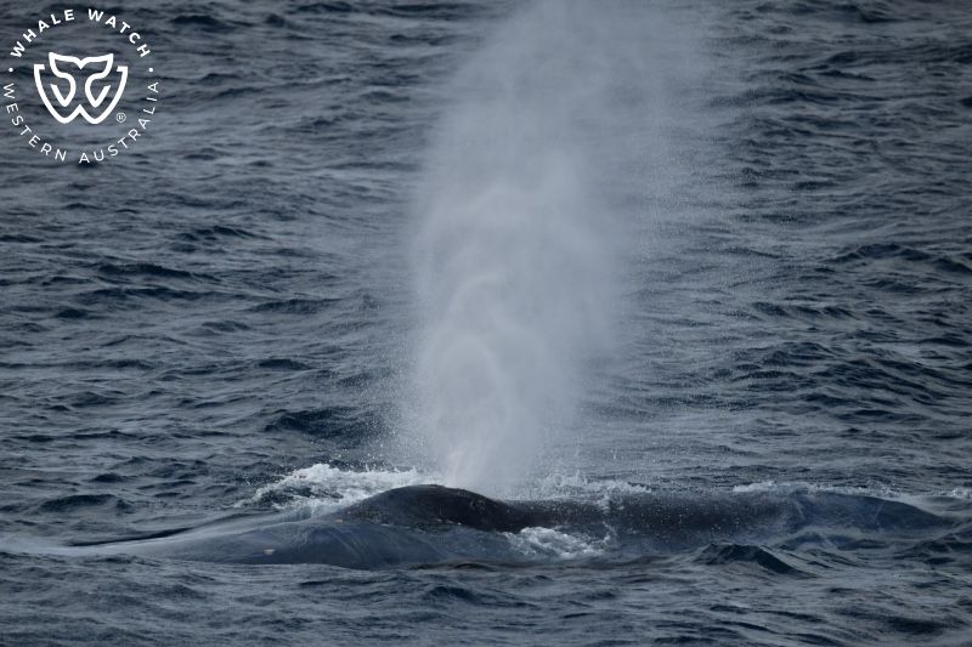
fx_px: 10527
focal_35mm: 390
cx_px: 486
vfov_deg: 3.5
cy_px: 324
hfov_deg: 5.3
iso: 800
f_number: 6
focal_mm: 390
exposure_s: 1/8000
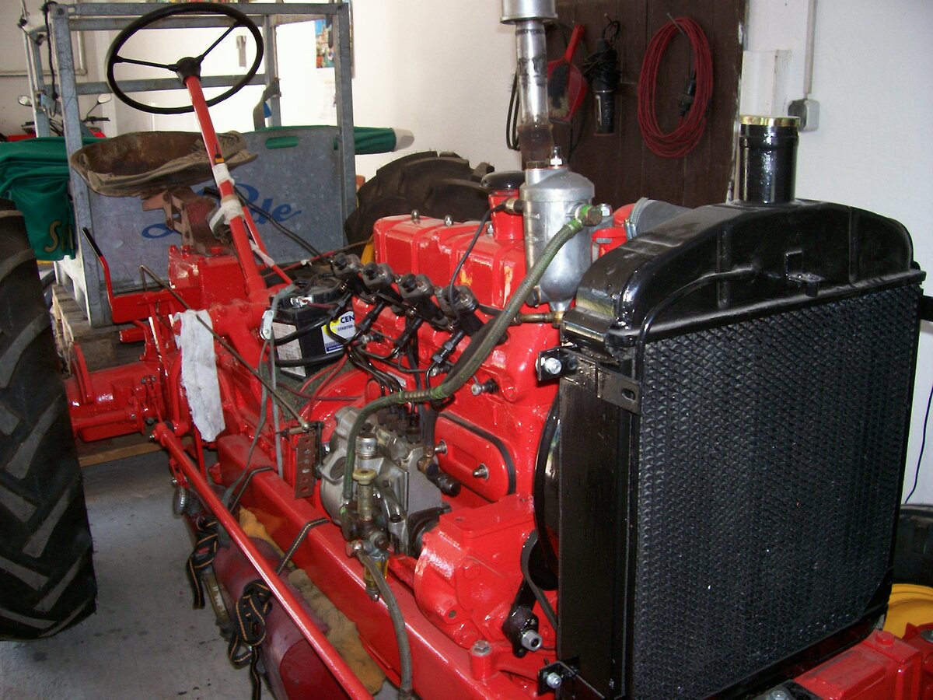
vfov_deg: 41.8
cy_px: 350
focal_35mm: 34
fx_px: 916
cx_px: 466
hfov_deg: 54.0
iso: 80
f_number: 2.7
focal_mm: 5.6
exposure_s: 1/64
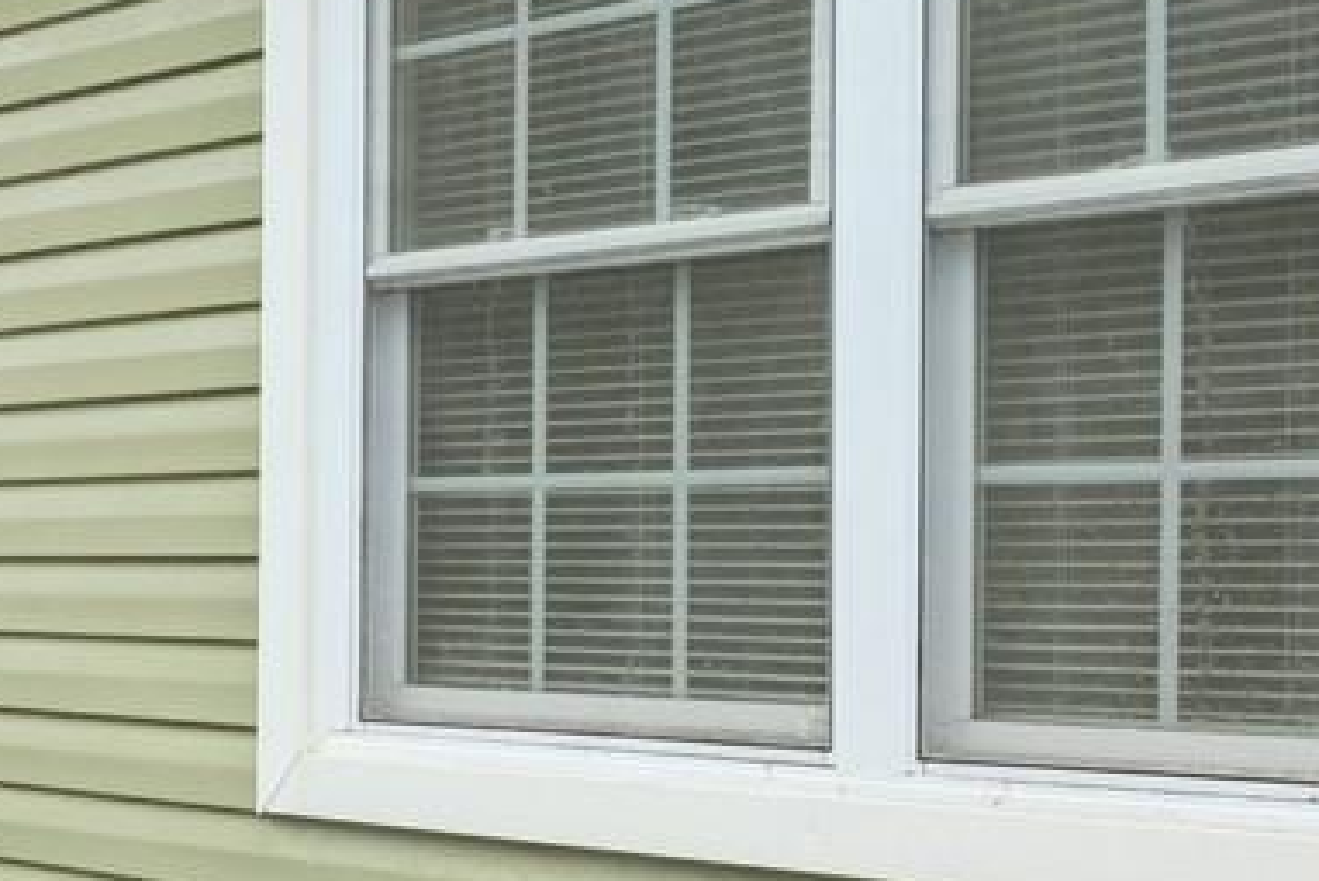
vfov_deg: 20.3
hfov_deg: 27.1
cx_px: -190
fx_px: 2456
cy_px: 574
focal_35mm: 67
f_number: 11
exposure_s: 1/250
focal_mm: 16
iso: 400
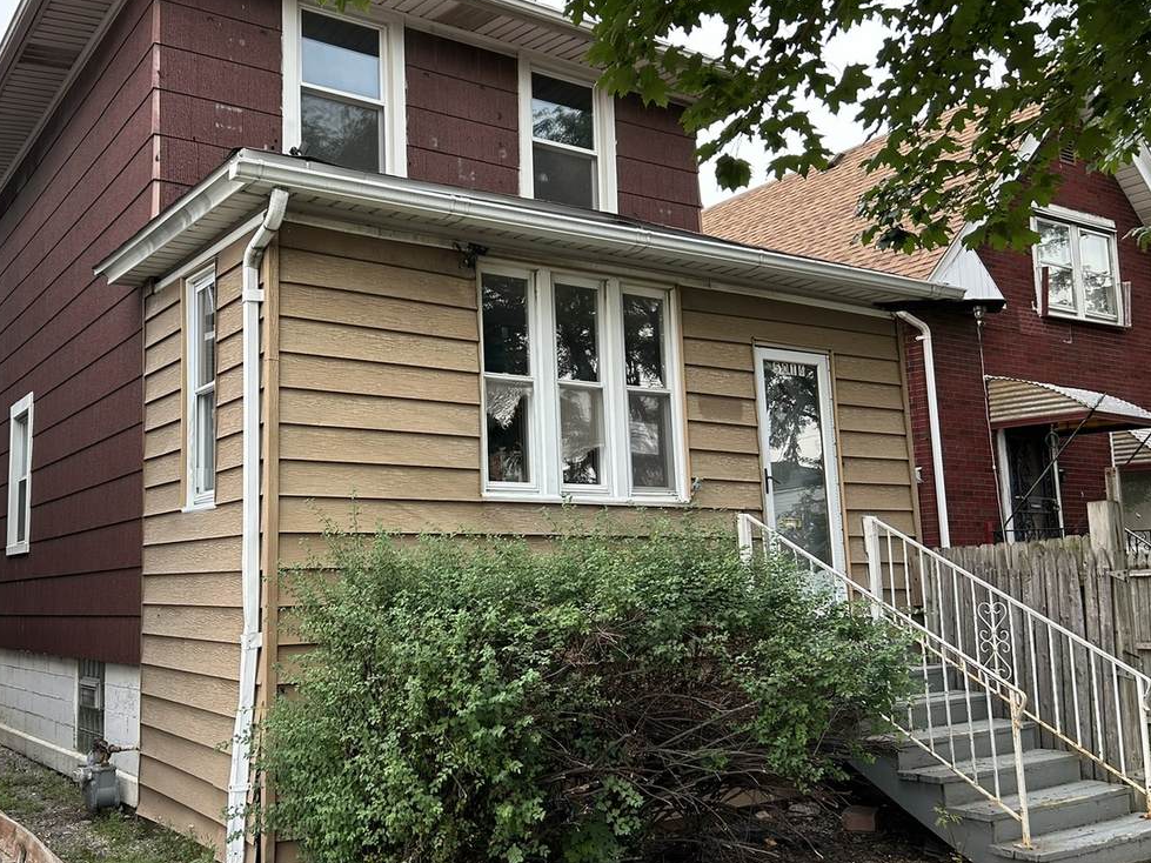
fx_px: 1130
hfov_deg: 53.3
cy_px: 437
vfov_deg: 41.8
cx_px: 420
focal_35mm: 34
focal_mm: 5.7
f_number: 1.5
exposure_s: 1/121
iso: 64
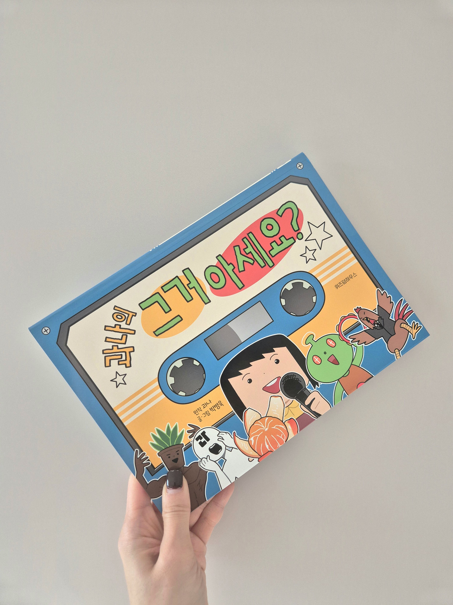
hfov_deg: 58.9
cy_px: 302
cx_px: 226
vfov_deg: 73.9
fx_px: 401
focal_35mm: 23
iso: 200
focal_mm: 5.4
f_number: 1.8
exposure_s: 1/182
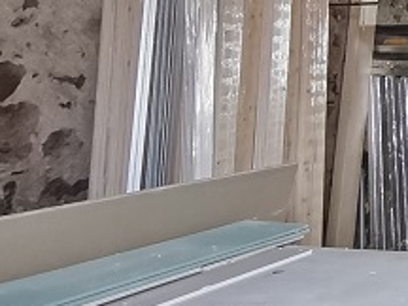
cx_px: 672
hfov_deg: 20.3
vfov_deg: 17.7
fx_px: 908
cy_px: -107
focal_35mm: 77
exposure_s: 1/100
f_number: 2.4
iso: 50
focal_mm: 1.78
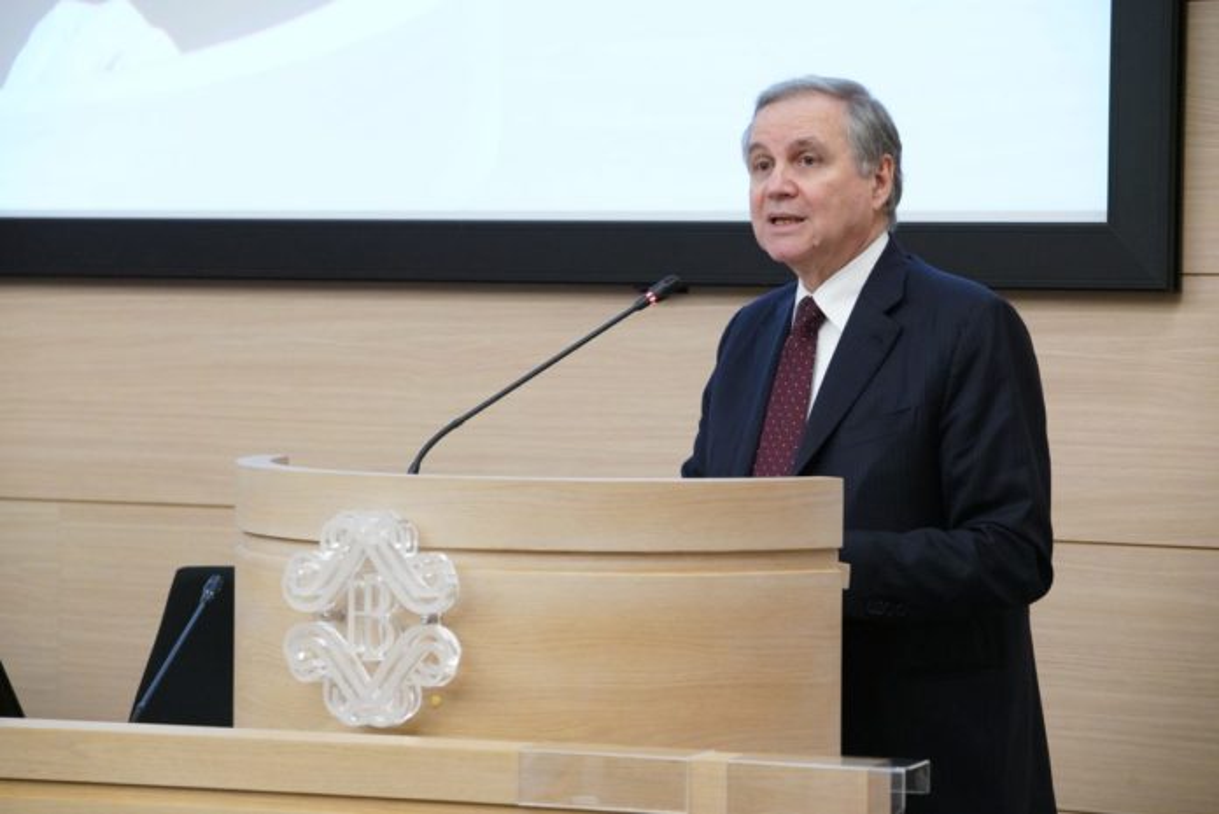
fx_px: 4574
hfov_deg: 15.2
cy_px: 407
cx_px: 610
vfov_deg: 10.2
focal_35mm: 135
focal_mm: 135
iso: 6400
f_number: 5.6
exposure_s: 1/125
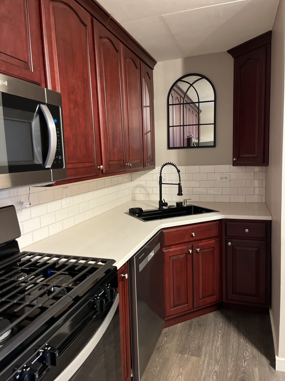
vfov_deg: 67.3
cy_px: 190
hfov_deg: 53.1
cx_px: 142
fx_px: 285
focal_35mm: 26
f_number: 1.6
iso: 500
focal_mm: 5.1
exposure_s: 1/40
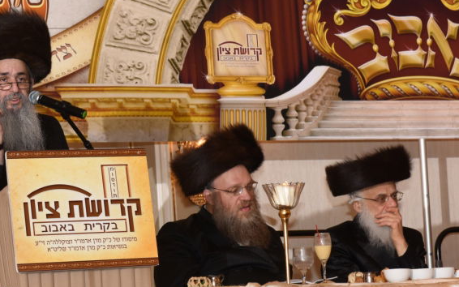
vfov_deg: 10.2
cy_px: 132
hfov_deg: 16.0
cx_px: 58
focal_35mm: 129
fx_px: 1614
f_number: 7.1
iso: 800
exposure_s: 1/160
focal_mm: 70
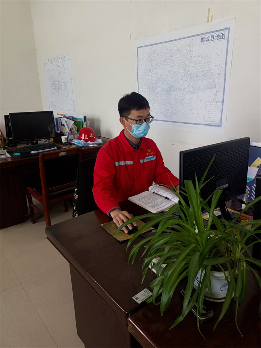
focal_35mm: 25
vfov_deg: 69.4
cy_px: 174
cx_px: 130
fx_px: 251
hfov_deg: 54.9
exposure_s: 1/100
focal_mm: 4.71
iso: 269
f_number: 1.79
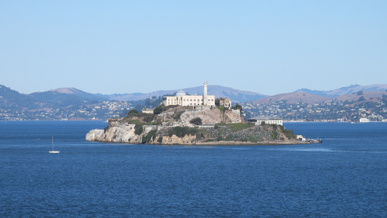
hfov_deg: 10.7
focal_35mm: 202
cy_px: 129
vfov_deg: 6.0
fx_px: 2073
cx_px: 193
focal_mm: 33
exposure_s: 1/1000
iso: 100
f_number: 4.5
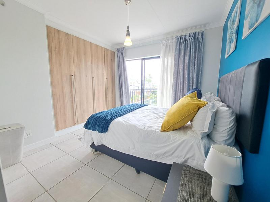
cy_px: 101
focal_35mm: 13
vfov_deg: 89.9
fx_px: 101
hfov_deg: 106.2
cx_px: 135
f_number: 2.2
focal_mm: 1.74
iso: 50
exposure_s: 1/50
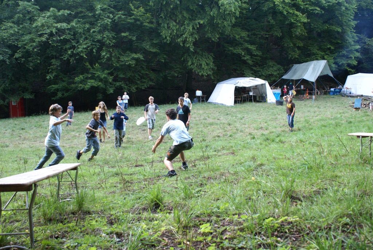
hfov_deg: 61.9
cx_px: 186
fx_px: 311
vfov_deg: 43.7
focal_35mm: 30
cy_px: 125
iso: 640
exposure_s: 1/125
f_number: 4
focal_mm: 20
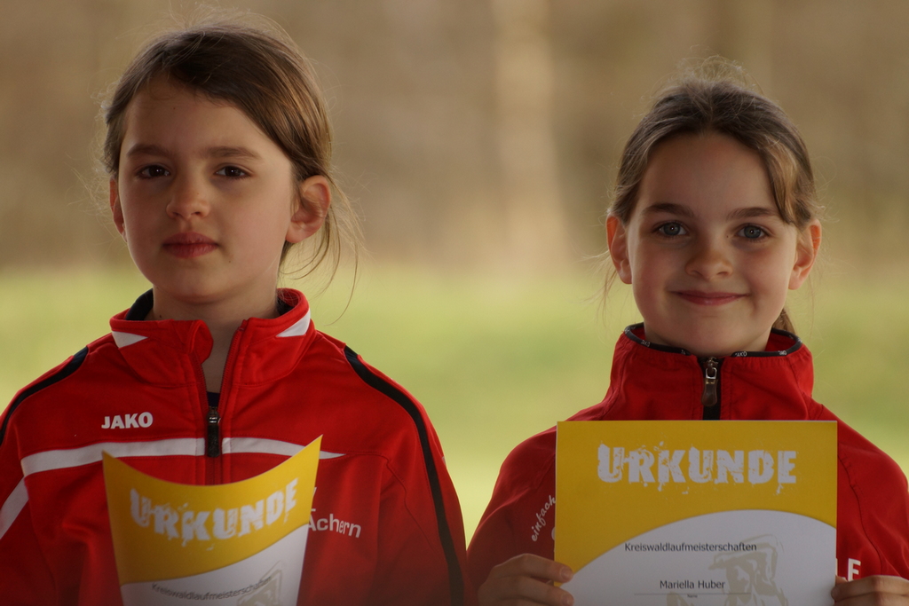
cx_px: 454
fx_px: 9469
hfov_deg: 5.5
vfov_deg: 3.7
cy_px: 303
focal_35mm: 375
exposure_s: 1/250
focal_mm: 250
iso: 200
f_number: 5.6
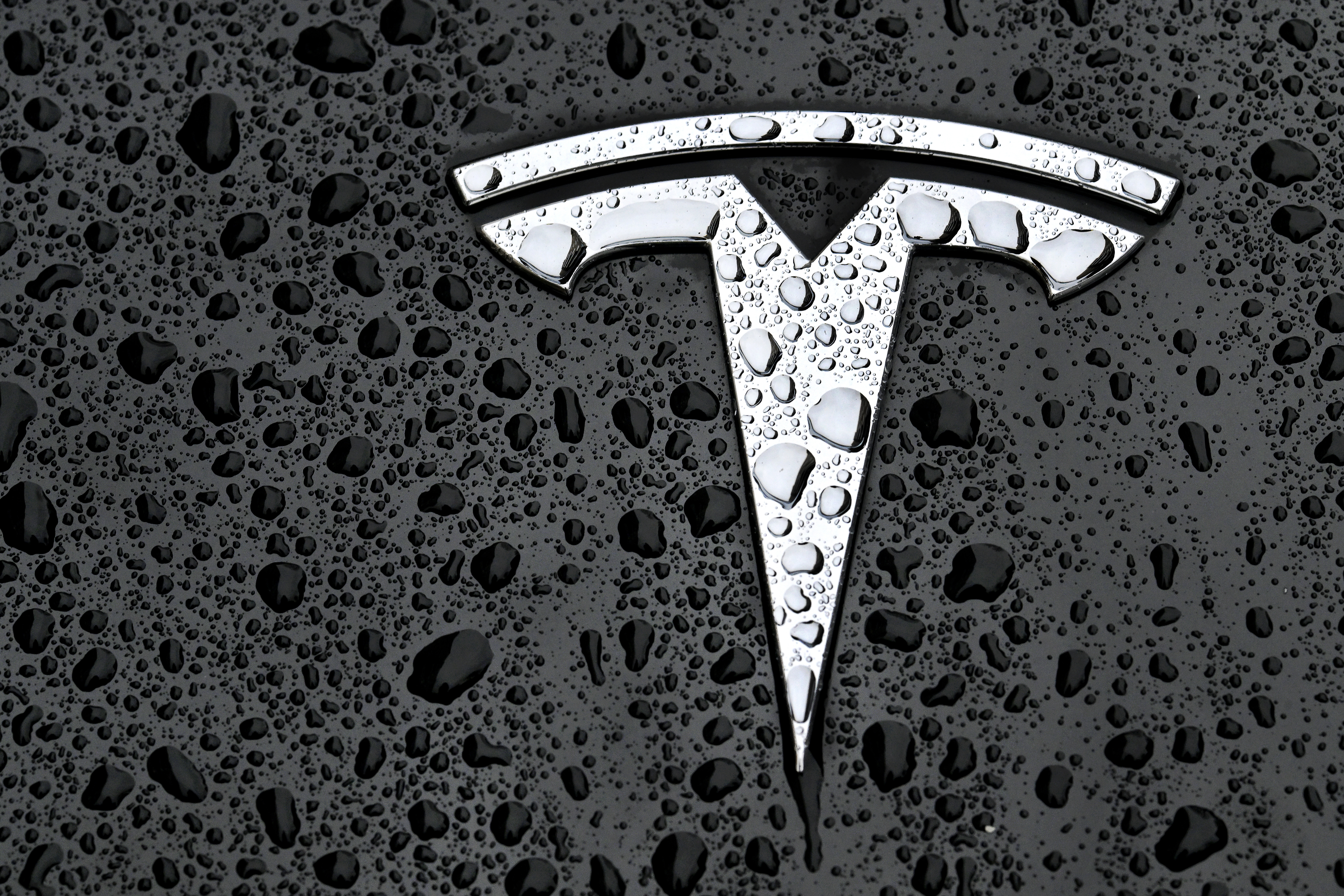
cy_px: 448
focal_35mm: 250
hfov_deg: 8.2
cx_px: 672
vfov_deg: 5.5
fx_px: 9333
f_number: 11
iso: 1800
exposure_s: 1/160
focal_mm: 250
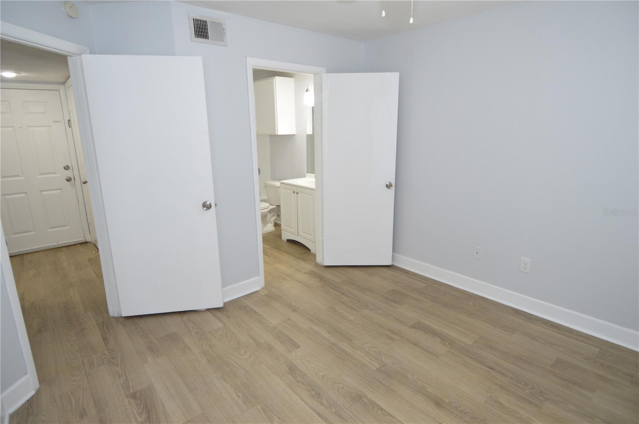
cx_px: 320
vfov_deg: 67.3
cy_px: 212
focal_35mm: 18
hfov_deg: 90.1
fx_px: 319
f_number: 4
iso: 400
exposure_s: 1/60
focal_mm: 12
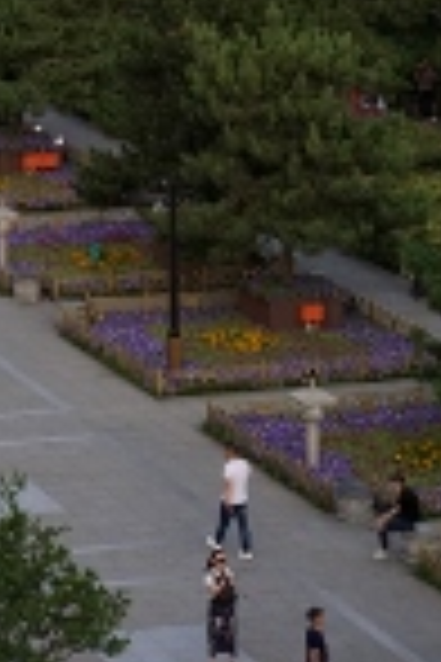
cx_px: -74
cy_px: -216
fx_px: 3748
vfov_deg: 9.9
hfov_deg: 6.7
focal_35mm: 204
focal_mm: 50
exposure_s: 1/2000
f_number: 5
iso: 800
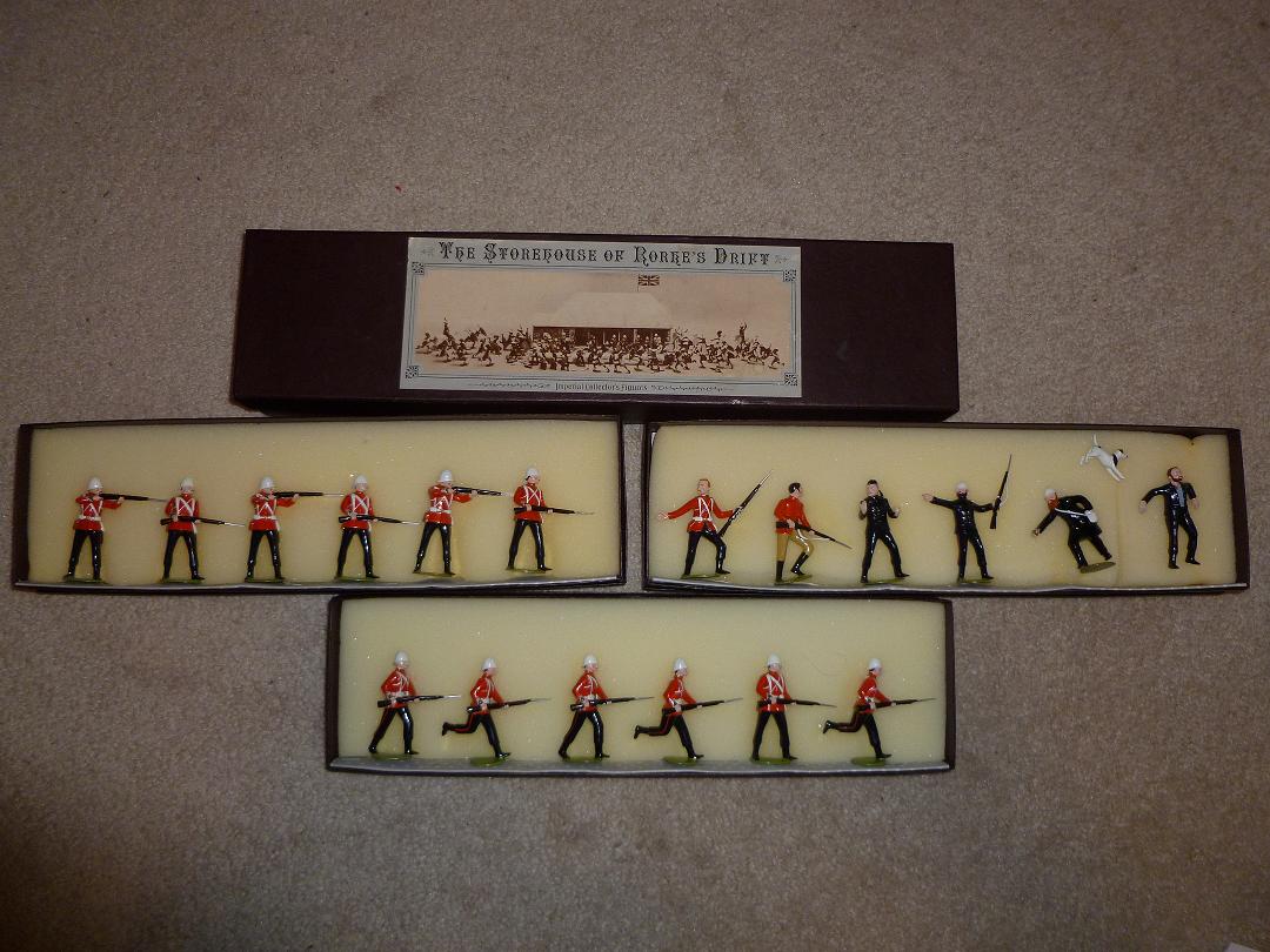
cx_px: 635
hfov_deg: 63.4
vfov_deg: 49.7
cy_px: 476
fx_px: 1027
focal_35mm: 28
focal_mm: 5
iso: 125
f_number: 3.3
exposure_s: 1/30
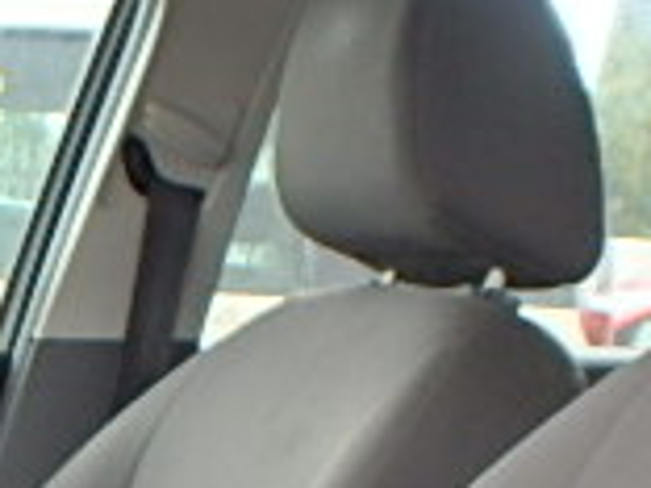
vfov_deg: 15.4
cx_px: -417
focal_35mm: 86
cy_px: 797
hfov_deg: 19.0
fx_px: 1617
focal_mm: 3.7
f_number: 3.5
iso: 125
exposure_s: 1/100
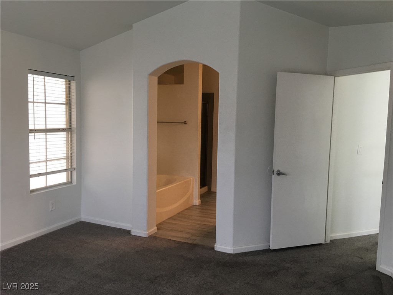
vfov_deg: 48.2
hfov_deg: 61.7
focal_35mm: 29
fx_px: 329
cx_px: 196
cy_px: 148
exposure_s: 1/30
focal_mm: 4.15
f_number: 2.2
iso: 32
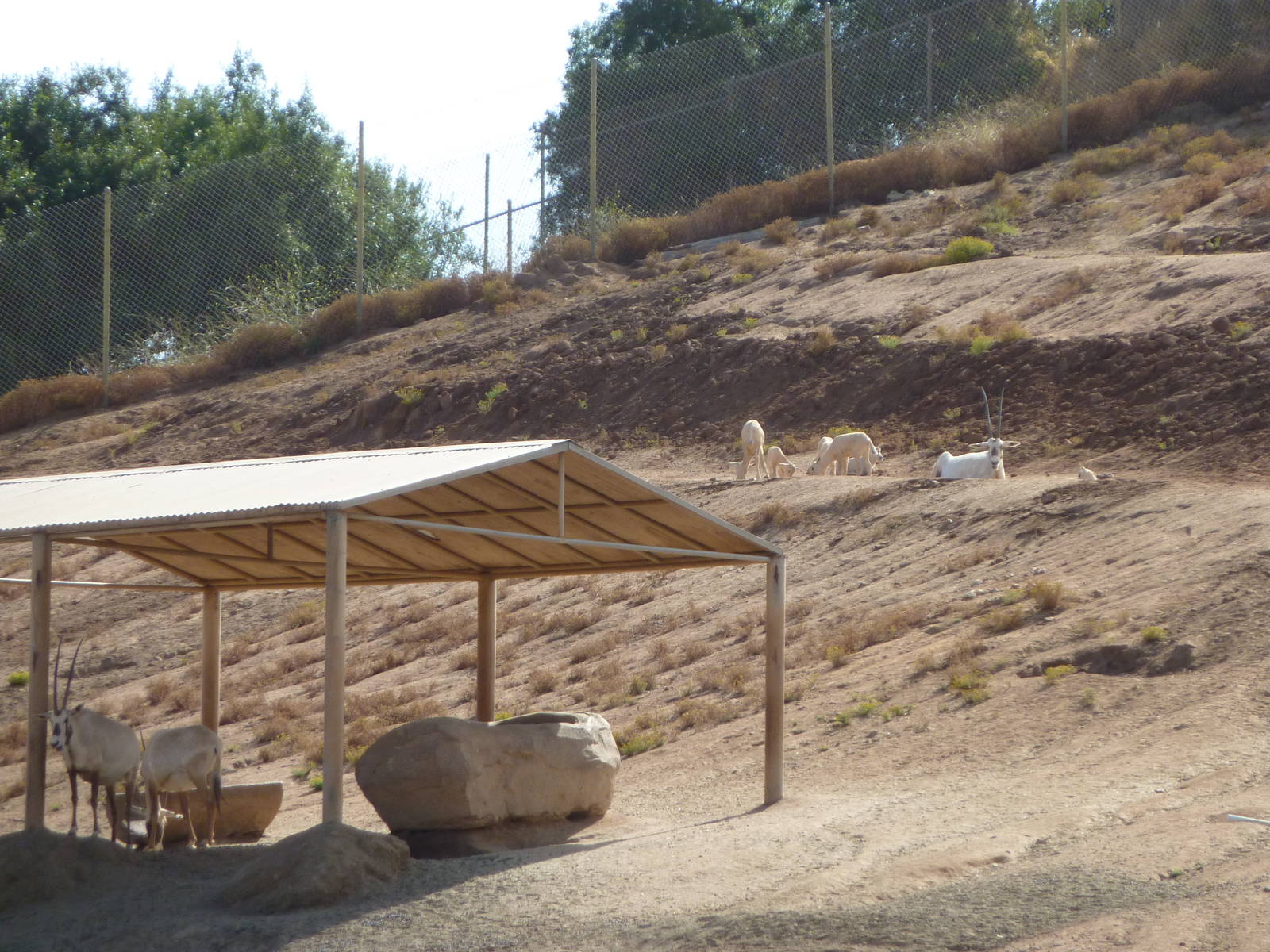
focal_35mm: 300
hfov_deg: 6.6
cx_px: 635
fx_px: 11006
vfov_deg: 5.0
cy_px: 476
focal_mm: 49.2
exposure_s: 1/500
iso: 160
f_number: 4.9
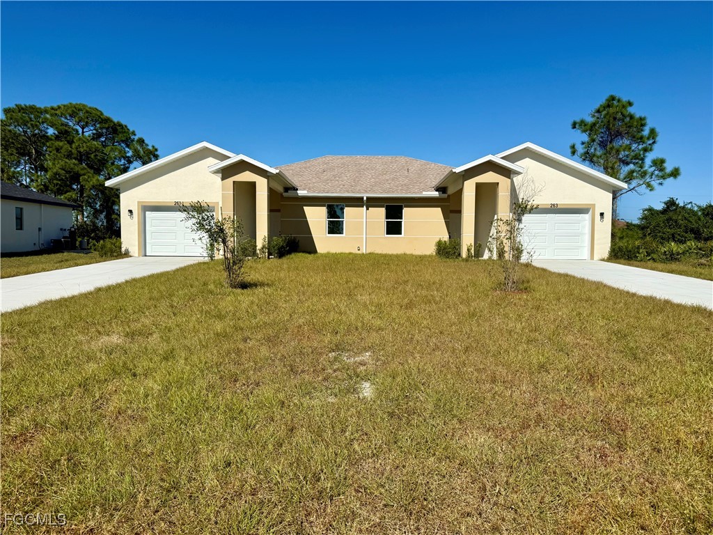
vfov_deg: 56.8
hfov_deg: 71.6
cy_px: 268
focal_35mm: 24
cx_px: 356
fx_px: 494
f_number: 1.78
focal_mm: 6.76
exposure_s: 1/9091
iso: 80
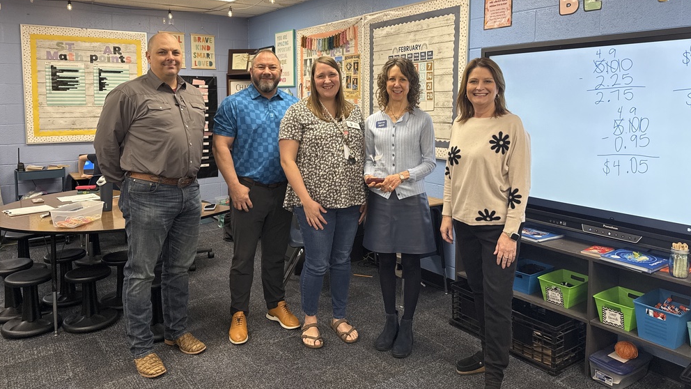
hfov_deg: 69.9
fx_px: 495
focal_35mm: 27
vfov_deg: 42.4
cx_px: 343
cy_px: 136
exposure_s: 1/120
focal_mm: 6.76
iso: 160
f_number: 1.78
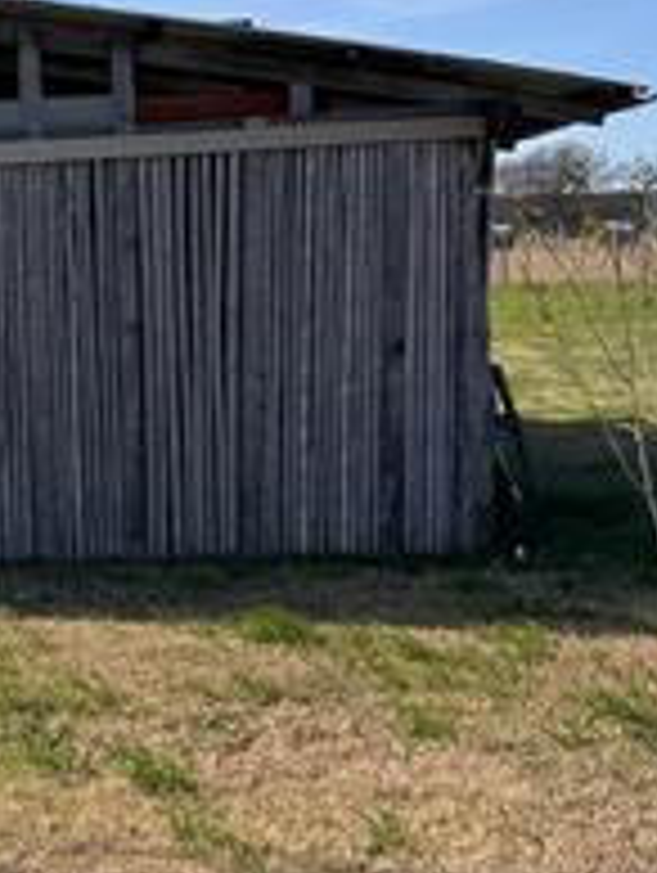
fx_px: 2399
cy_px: 482
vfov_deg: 20.6
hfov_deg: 14.1
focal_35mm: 95
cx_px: -450
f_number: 1.78
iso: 80
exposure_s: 1/4950
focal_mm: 6.76
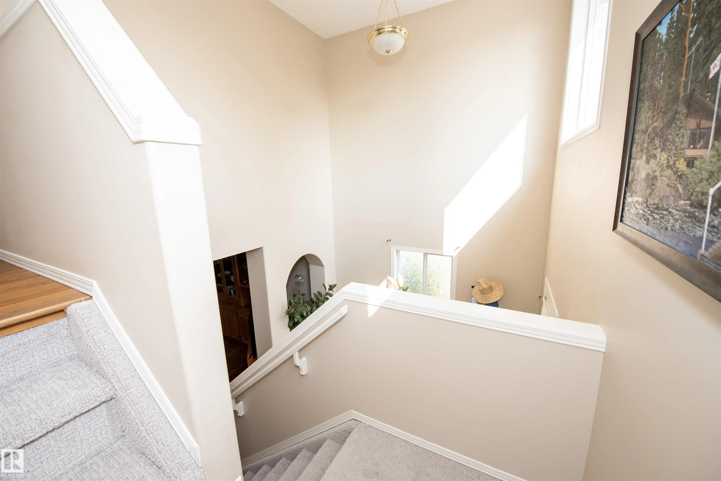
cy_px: 240
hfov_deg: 104.2
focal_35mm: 14
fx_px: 280
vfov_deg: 81.2
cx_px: 360
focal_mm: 14
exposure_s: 1/125
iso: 125
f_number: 5.6
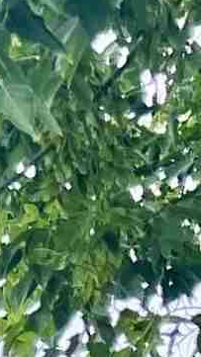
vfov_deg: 7.9
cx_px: 653
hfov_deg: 4.8
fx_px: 2284
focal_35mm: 241
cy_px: 1001
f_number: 1.5
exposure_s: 1/284
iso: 50
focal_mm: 5.7
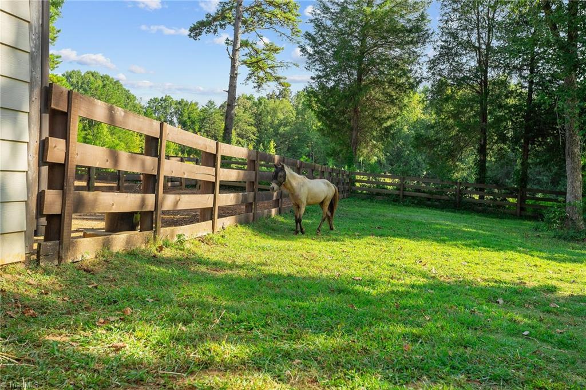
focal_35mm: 40
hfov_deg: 48.5
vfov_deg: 33.3
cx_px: 293
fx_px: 651
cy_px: 195
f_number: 8
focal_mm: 40
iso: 250
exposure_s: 1/250
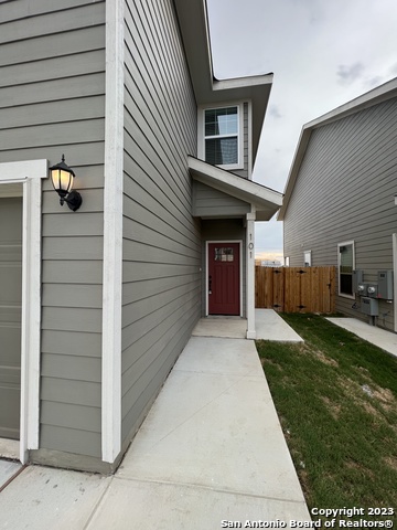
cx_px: 198
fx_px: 199
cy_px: 265
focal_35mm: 13
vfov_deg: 106.2
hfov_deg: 89.9
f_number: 1.8
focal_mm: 1.57
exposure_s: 1/412
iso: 32
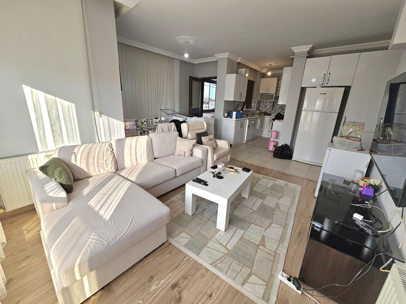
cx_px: 203
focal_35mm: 13
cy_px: 152
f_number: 2.2
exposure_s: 1/130
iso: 50
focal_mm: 2.2
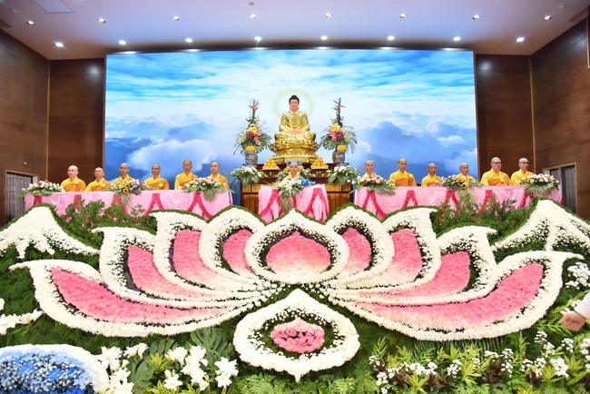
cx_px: 295
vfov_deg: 53.2
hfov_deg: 73.7
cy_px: 197
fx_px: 393
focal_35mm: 24
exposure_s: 1/125
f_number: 4
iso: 1250
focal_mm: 24
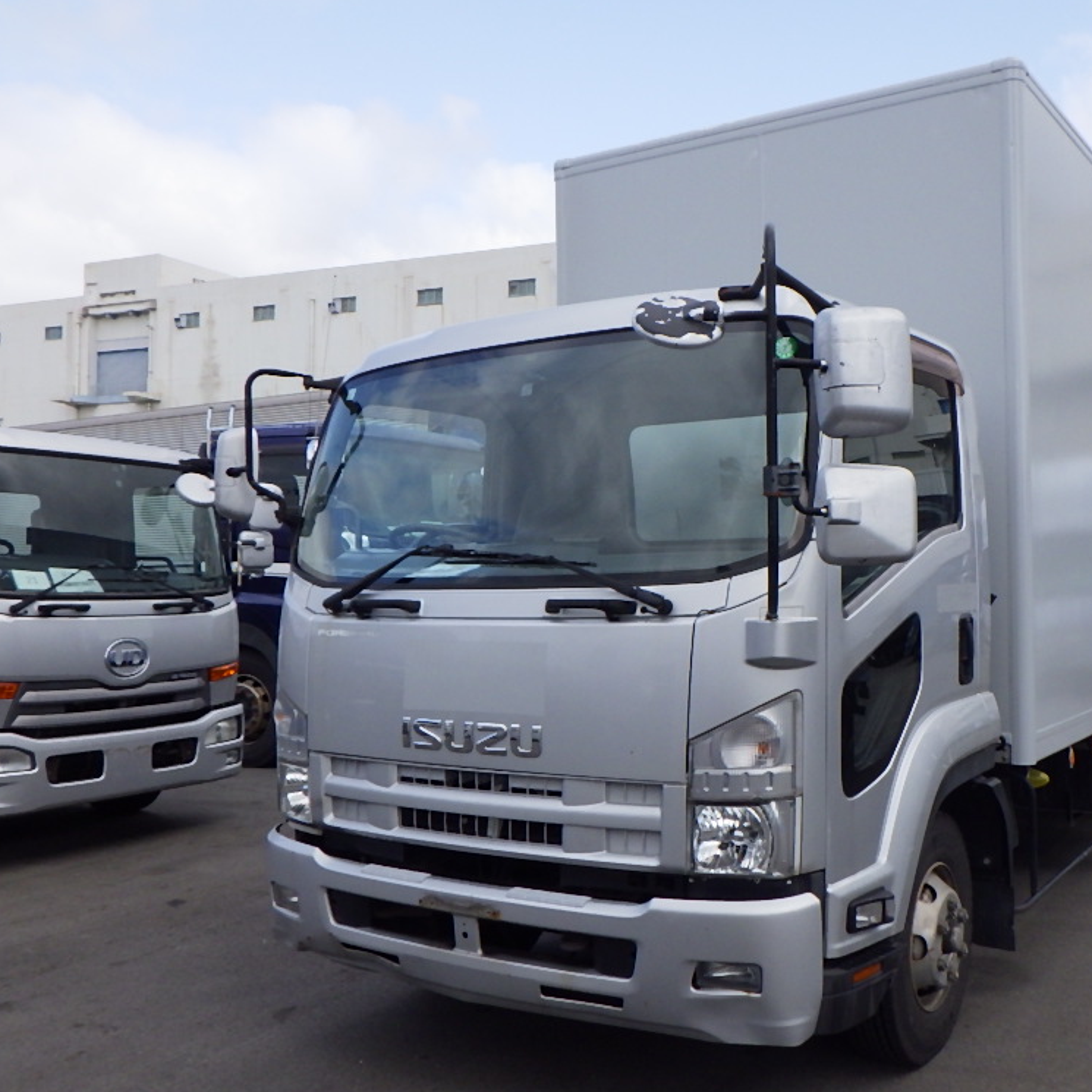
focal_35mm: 34
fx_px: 1213
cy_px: 557
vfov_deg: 48.4
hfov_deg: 47.9
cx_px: 690
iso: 250
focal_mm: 5
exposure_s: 1/1000
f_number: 4.2
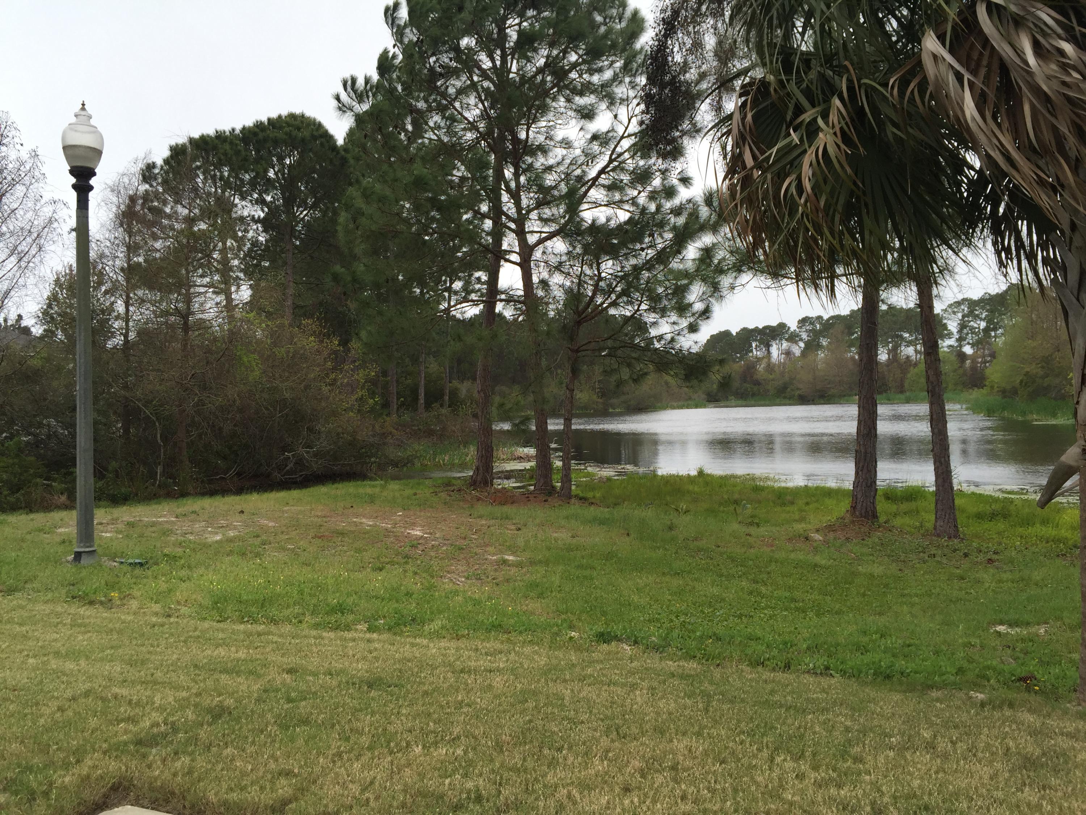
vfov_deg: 48.2
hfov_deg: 61.7
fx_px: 910
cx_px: 543
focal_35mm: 29
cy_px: 408
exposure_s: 1/488
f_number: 2.2
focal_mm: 4.15
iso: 32
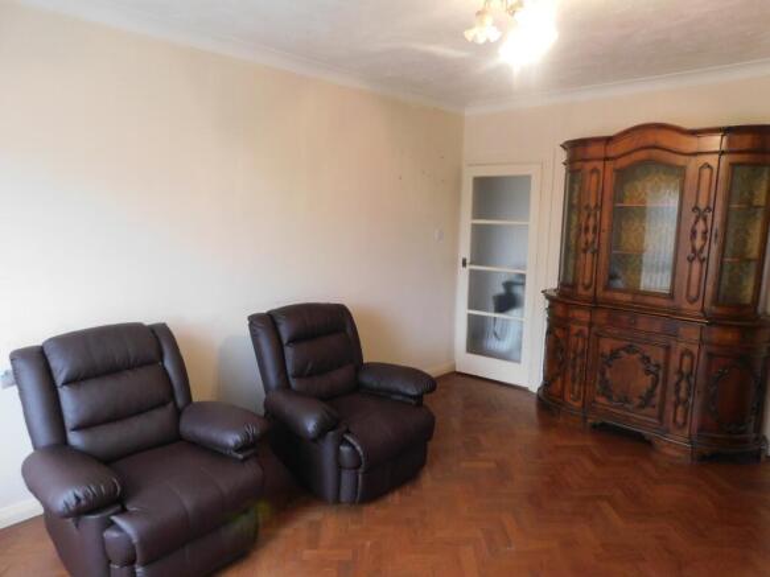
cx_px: 385
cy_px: 288
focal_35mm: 23
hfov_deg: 73.9
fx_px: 512
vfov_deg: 58.9
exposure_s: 1/25
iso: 400
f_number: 3
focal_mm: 4
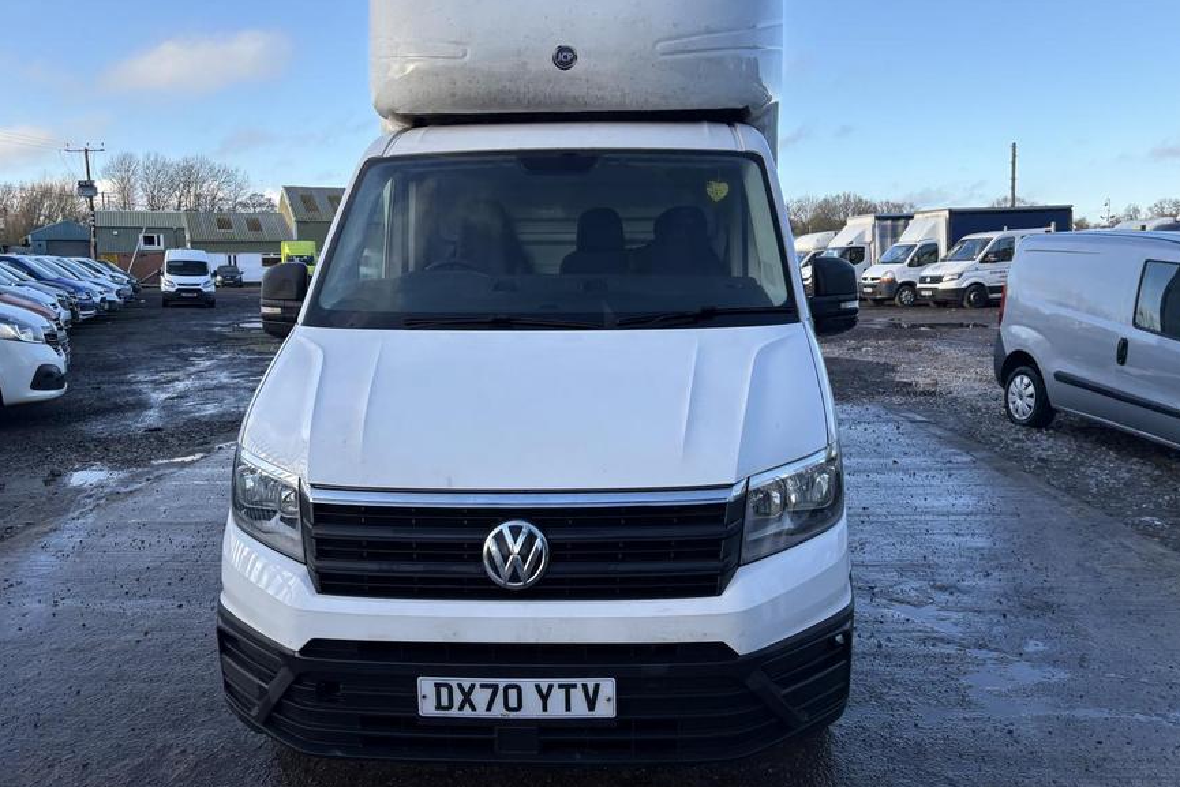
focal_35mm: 28
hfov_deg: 65.5
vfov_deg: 46.4
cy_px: 366
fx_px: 918
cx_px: 587
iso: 50
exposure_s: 1/959
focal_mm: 5.96
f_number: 1.6
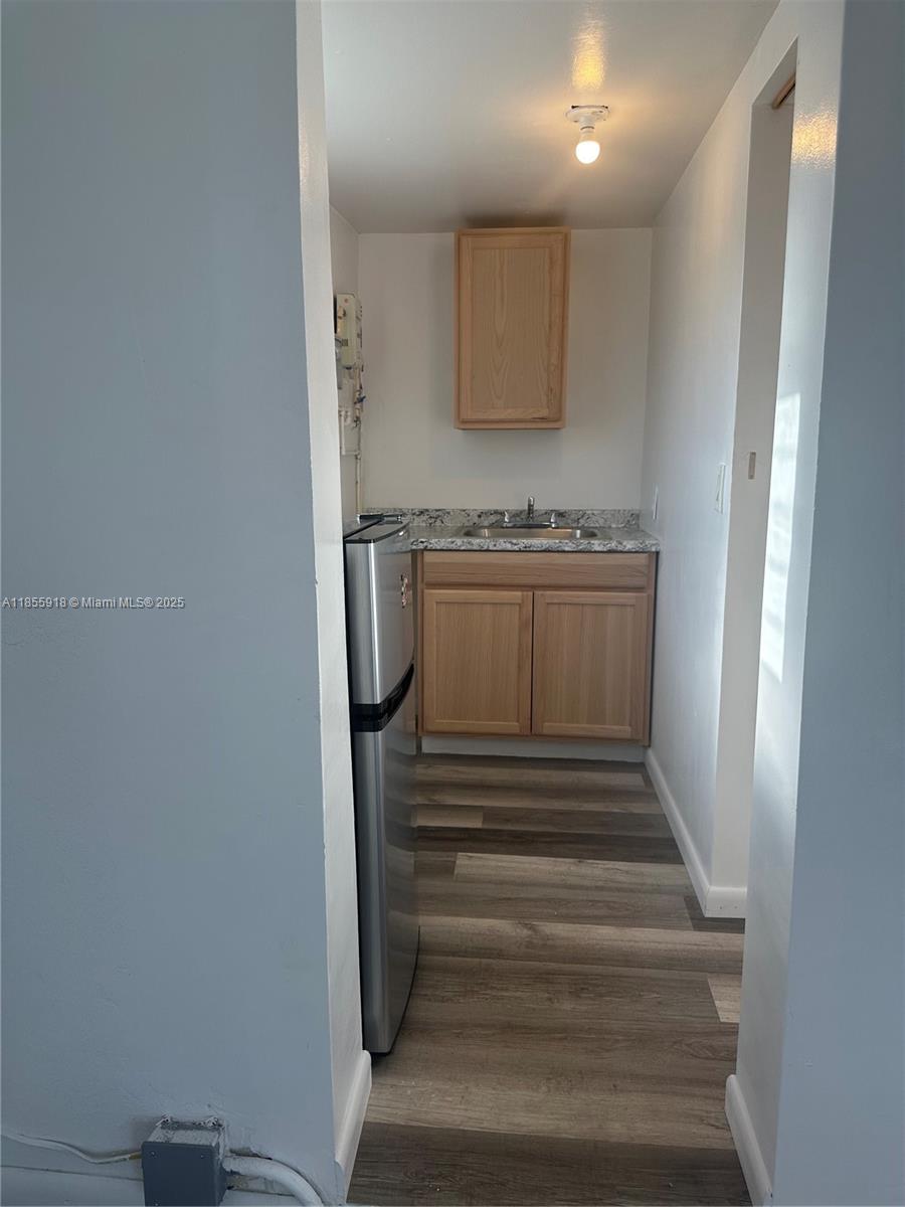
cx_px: 452
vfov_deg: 71.6
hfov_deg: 56.8
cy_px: 604
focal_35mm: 24
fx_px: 837
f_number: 1.78
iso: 80
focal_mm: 6.86
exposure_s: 1/464
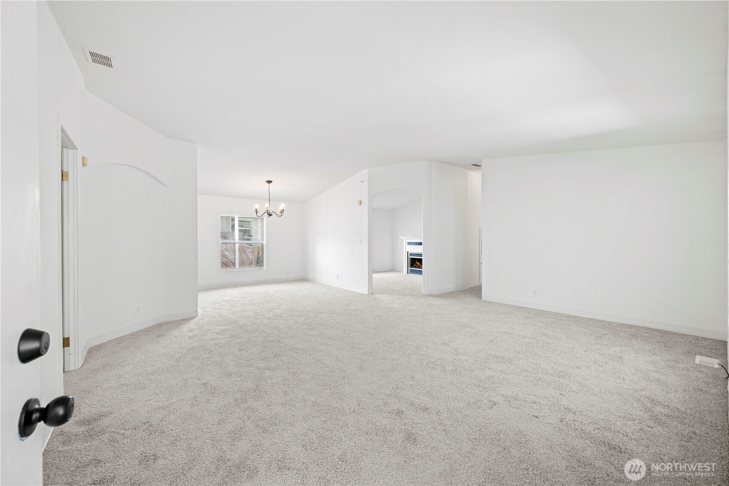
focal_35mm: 14
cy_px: 243
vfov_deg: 81.2
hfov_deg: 104.3
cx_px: 364
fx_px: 283
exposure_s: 1/4
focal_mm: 14
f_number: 8
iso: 200
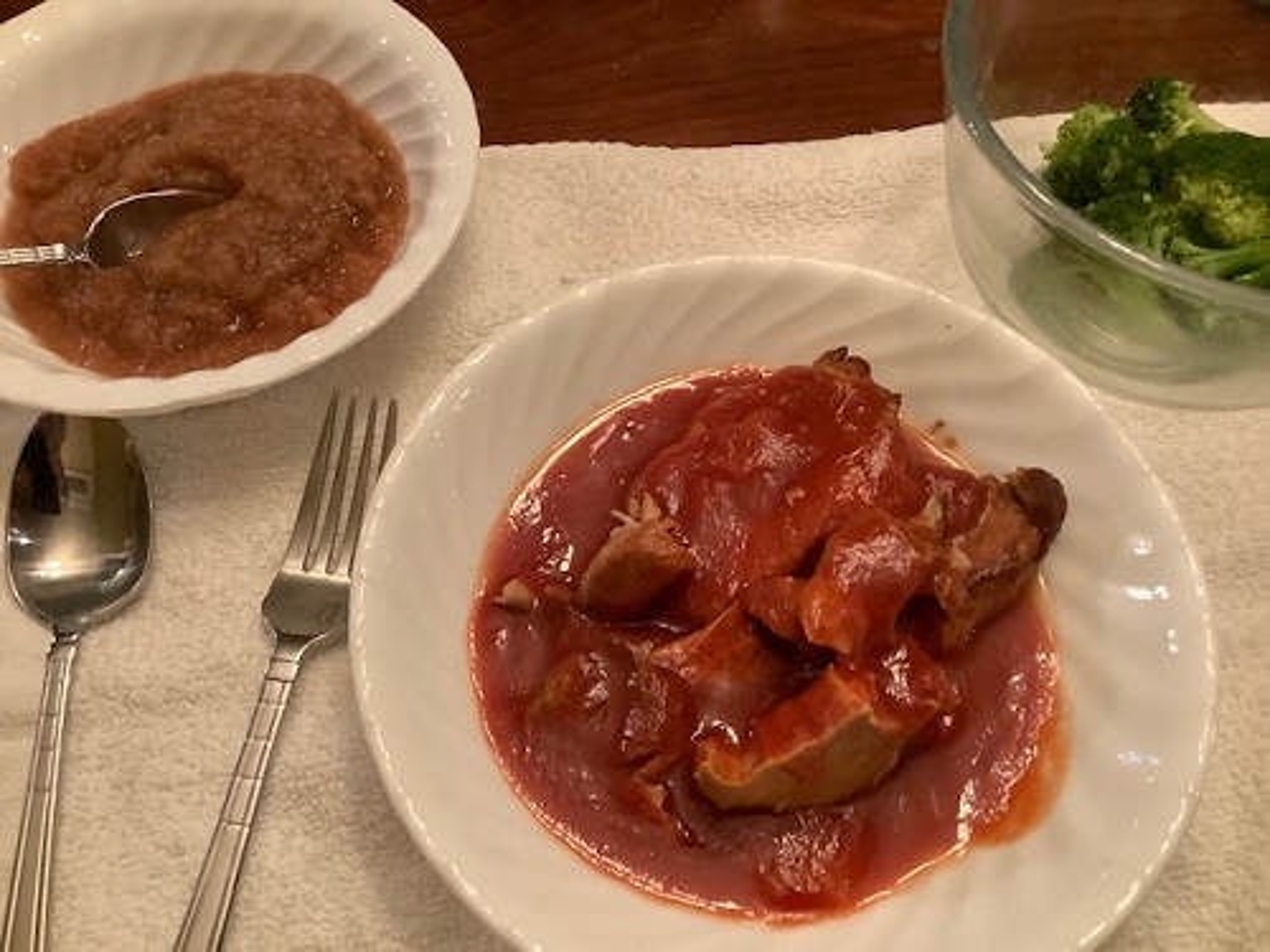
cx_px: 635
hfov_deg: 58.4
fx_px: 1137
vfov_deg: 45.4
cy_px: 476
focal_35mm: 31
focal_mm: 3.3
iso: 320
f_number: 2.4
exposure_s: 1/40
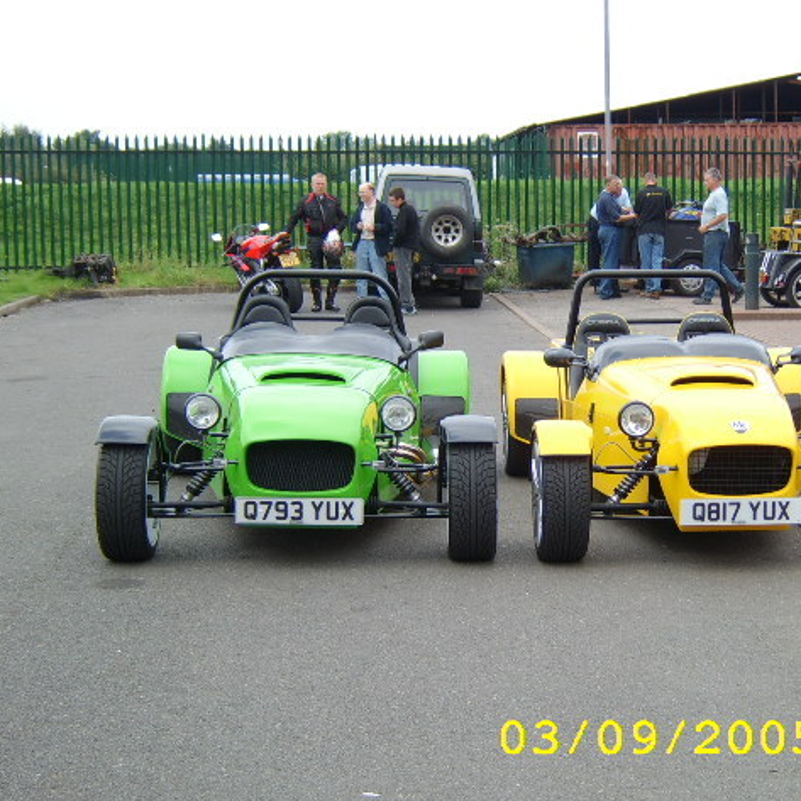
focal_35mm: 55
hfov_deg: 30.9
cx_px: 523
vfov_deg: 31.1
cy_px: 398
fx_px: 1440
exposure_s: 1/176
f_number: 3.5
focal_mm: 11.93
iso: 50
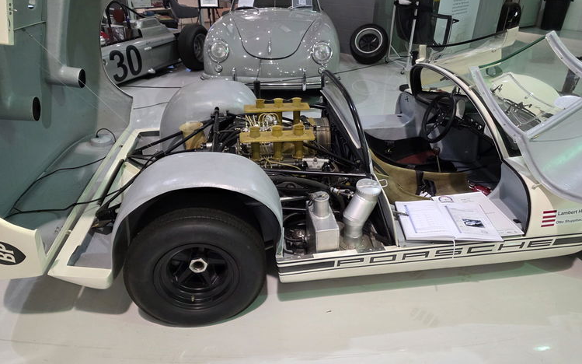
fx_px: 397
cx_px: 297
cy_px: 177
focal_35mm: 25
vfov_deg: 49.3
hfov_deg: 72.5
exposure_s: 1/120
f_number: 1.7
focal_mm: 6.3
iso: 640
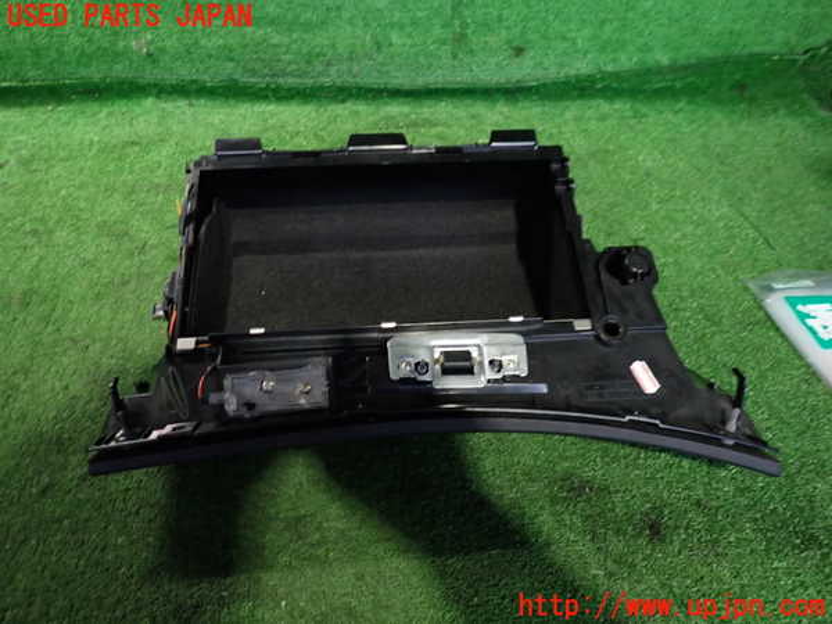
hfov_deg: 69.4
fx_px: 601
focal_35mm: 25
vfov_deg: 54.9
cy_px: 312
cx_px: 416
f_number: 2
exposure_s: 1/30
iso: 400
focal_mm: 4.5
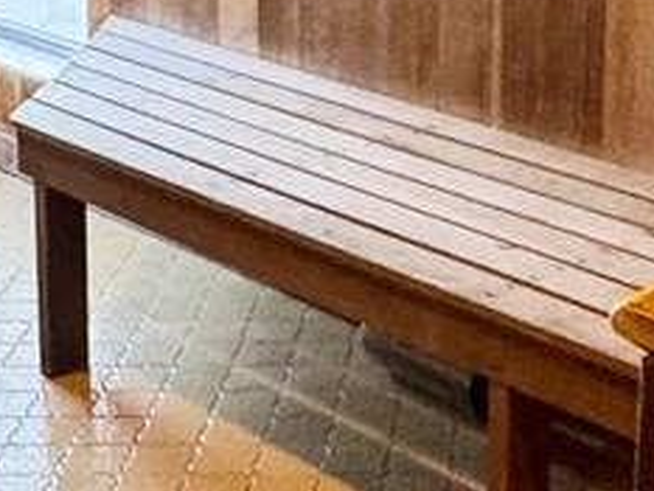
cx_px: 320
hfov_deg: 20.4
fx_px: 1815
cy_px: -67
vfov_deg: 15.0
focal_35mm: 96
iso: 400
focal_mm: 2.22
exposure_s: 1/60
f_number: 2.2
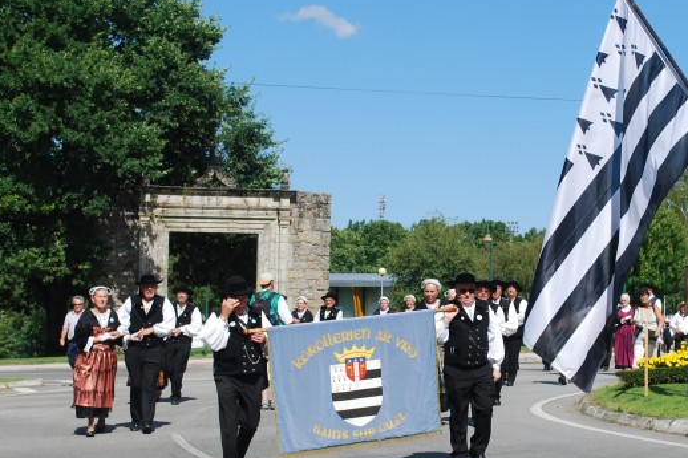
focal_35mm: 79
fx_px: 1509
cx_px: 436
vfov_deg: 17.3
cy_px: 254
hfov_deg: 25.6
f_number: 8
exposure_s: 1/250
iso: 100
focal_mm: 34
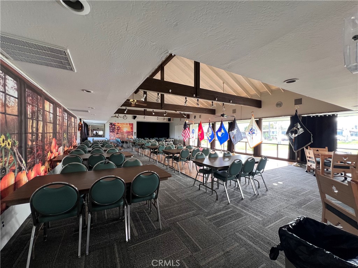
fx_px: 134
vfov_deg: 89.9
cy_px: 134
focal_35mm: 13
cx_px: 179
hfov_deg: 106.2
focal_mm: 1.57
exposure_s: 1/120
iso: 250
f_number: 1.8
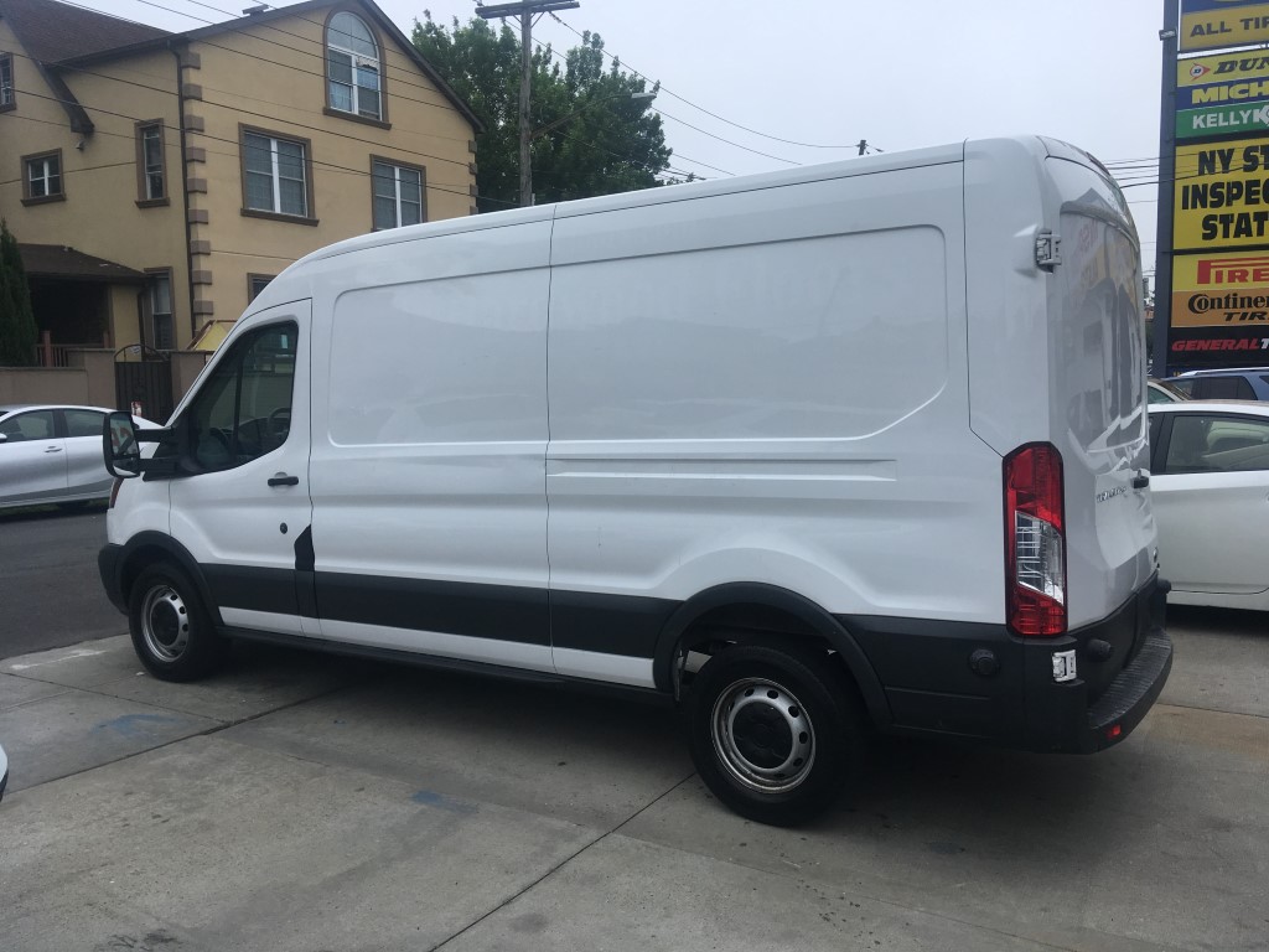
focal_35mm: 29
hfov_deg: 61.7
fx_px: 1063
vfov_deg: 48.2
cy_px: 476
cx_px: 634
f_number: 2.2
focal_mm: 4.15
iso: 25
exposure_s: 1/1115
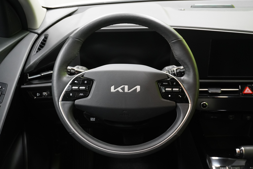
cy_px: 84
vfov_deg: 36.9
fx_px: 253
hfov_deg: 53.1
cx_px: 126
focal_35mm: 36
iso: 2500
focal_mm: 24
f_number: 4.5
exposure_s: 1/40
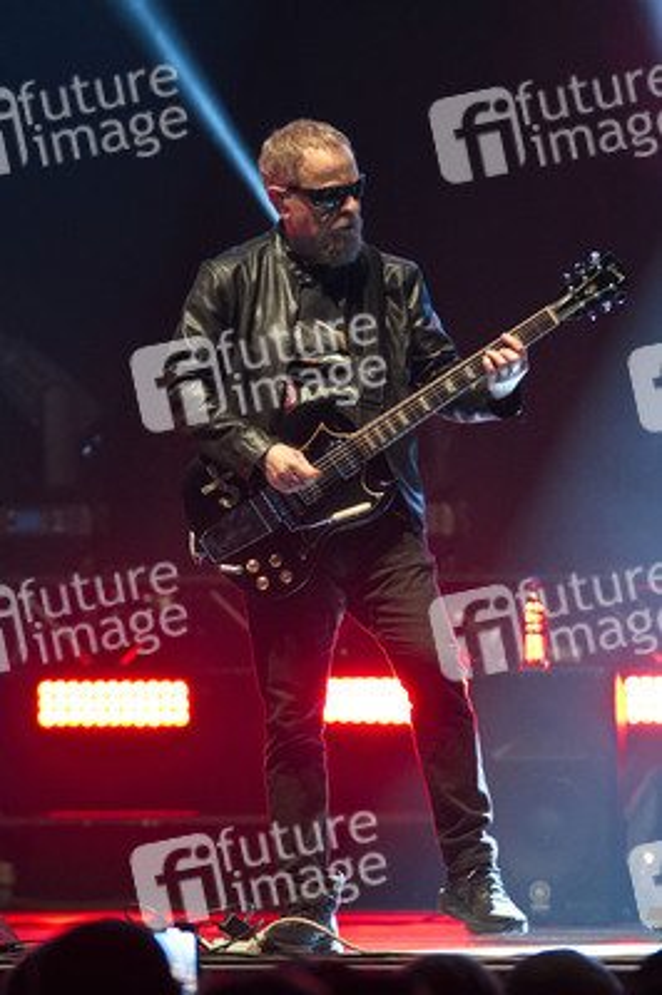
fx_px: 5802
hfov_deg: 6.5
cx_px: 331
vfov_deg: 9.8
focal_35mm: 210
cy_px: 498
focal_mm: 210
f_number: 2.8
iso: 1600
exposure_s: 1/125
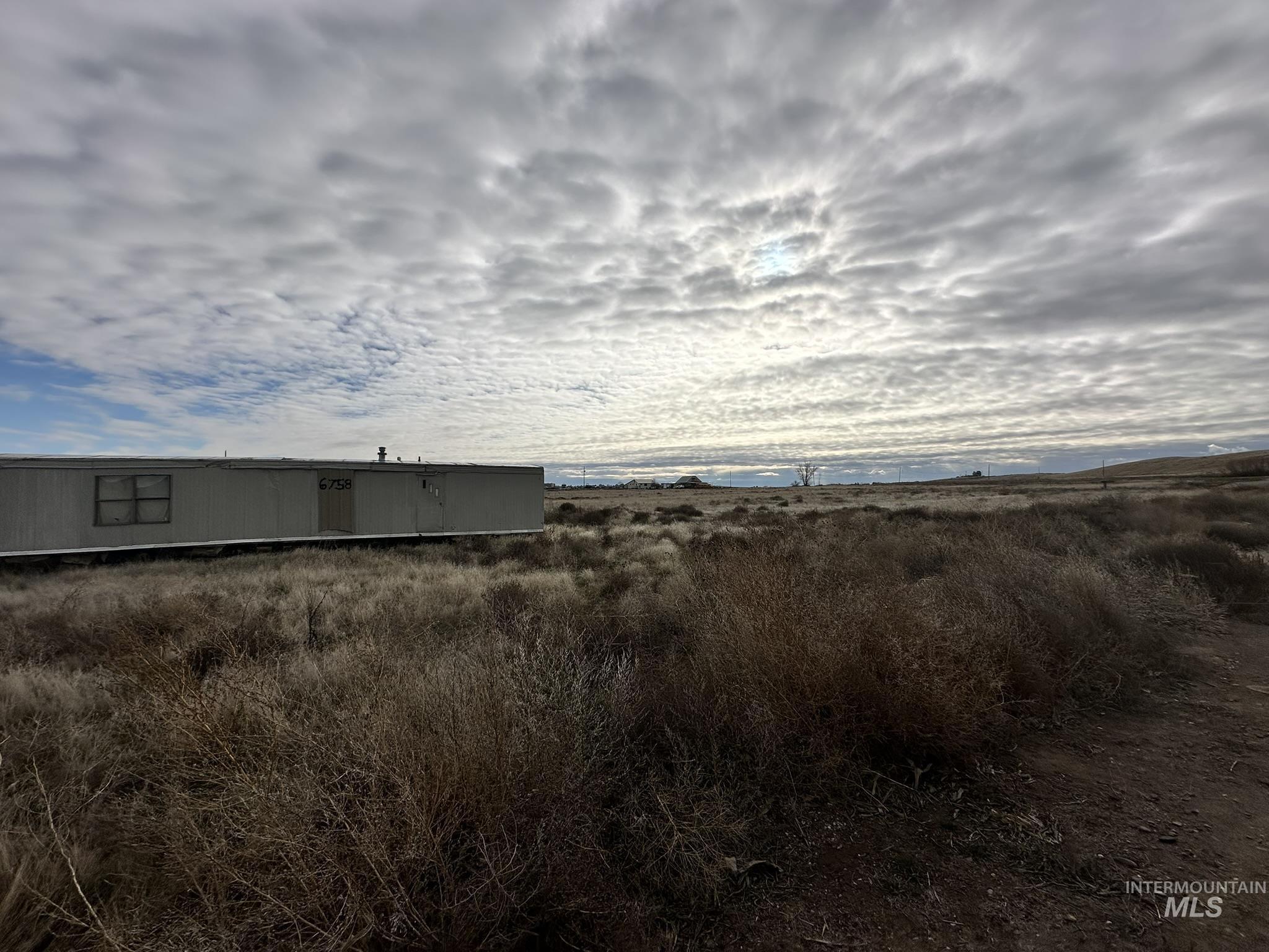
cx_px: 634
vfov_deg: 85.7
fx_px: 513
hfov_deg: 102.1
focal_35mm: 14
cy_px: 476
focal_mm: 2.22
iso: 40
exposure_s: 1/8403
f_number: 2.2
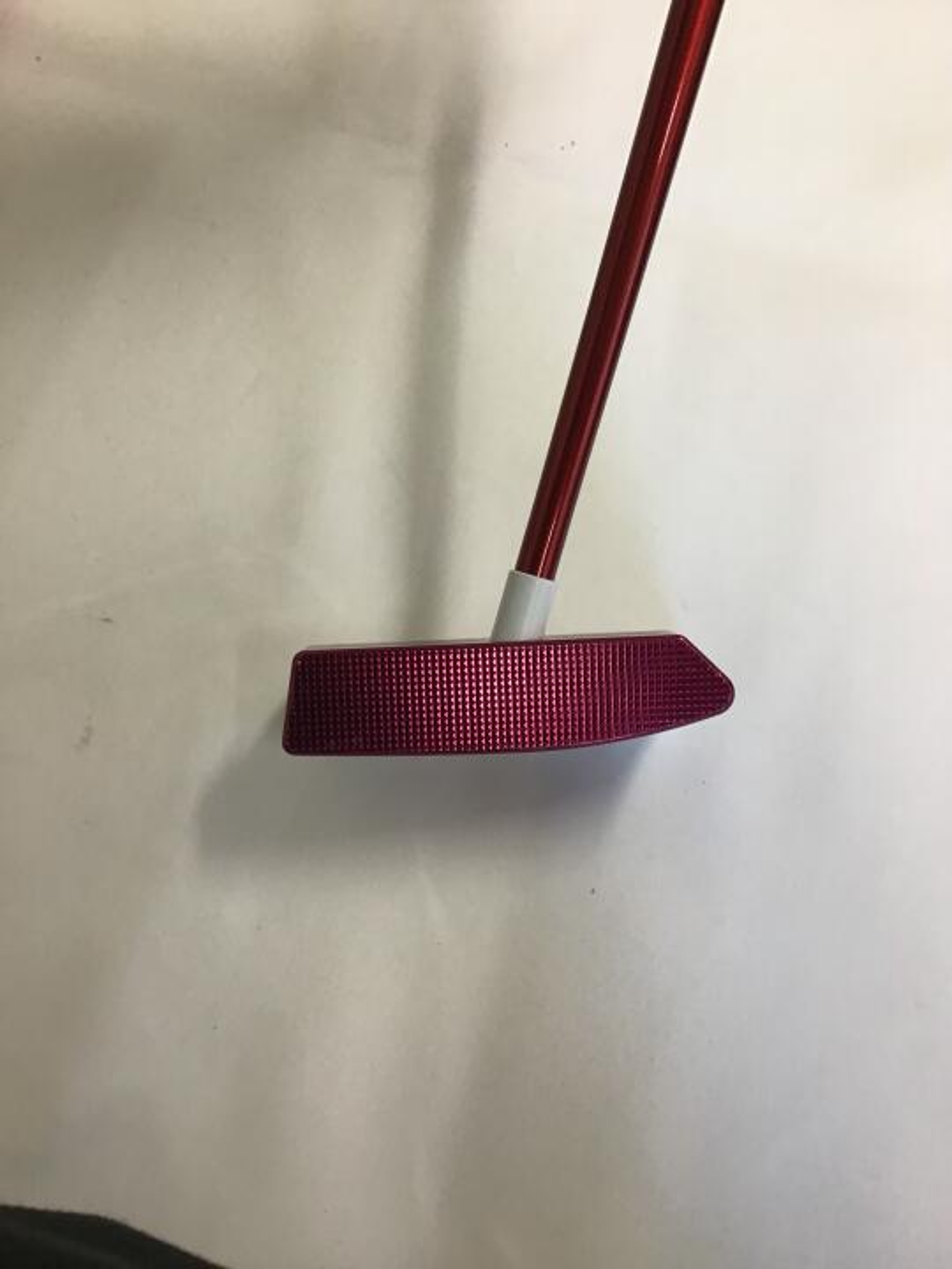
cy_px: 634
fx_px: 1137
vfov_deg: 58.4
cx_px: 476
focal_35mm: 31
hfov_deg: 45.4
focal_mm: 3.3
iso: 80
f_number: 2.4
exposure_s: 1/33
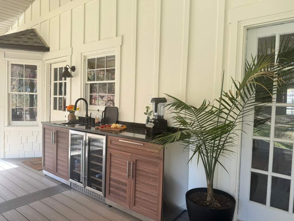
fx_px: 204
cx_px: 147
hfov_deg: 71.6
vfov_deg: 56.8
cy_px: 110
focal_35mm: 24
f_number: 1.78
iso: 64
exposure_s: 1/121
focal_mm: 6.86
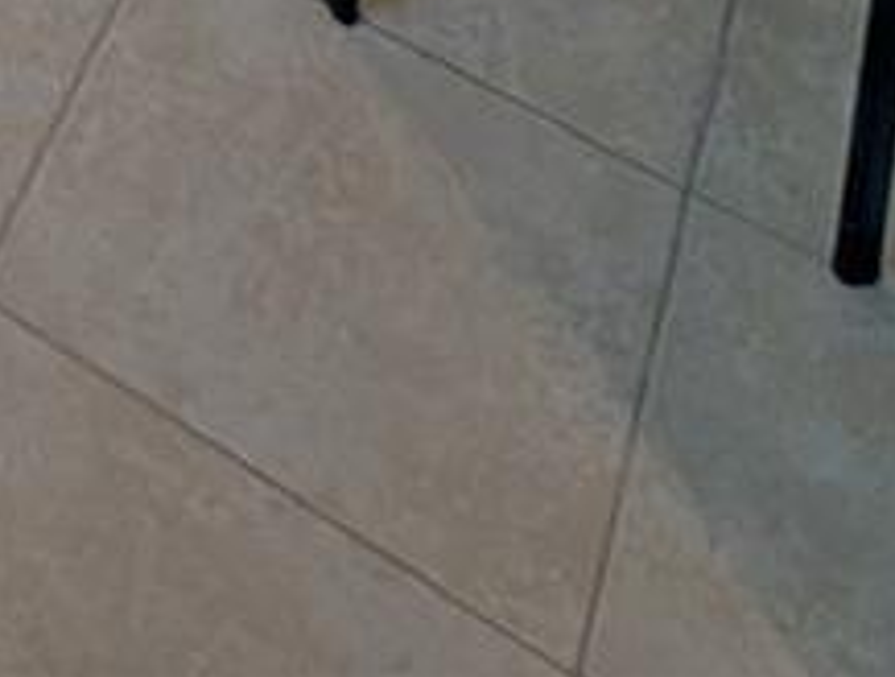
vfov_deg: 9.1
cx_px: -755
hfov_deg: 17.6
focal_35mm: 88
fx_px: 2282
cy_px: -1792
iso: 75
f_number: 1.7
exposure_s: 1/120
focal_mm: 2.02
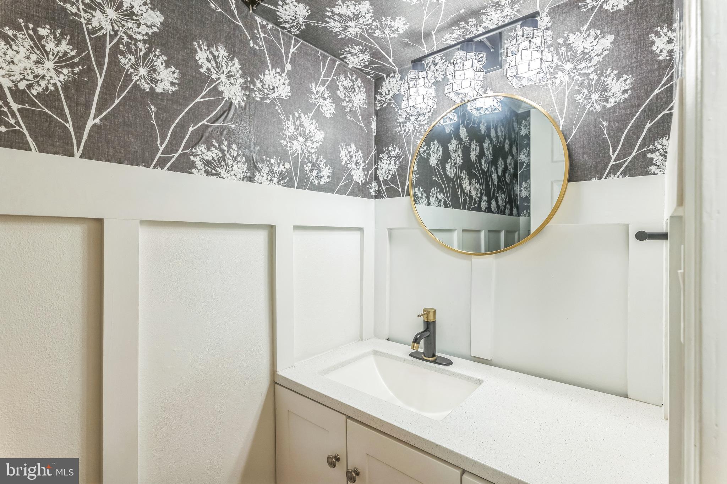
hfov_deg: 96.7
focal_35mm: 16
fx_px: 323
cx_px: 364
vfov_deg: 73.7
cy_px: 242
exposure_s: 1/30
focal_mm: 16
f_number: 9
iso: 640
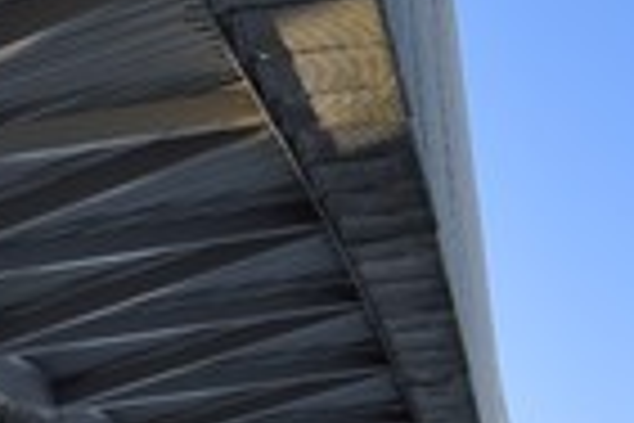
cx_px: 85
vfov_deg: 10.4
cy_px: 378
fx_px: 2307
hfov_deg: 15.5
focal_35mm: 131
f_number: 16
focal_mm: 44
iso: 200
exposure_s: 1/30
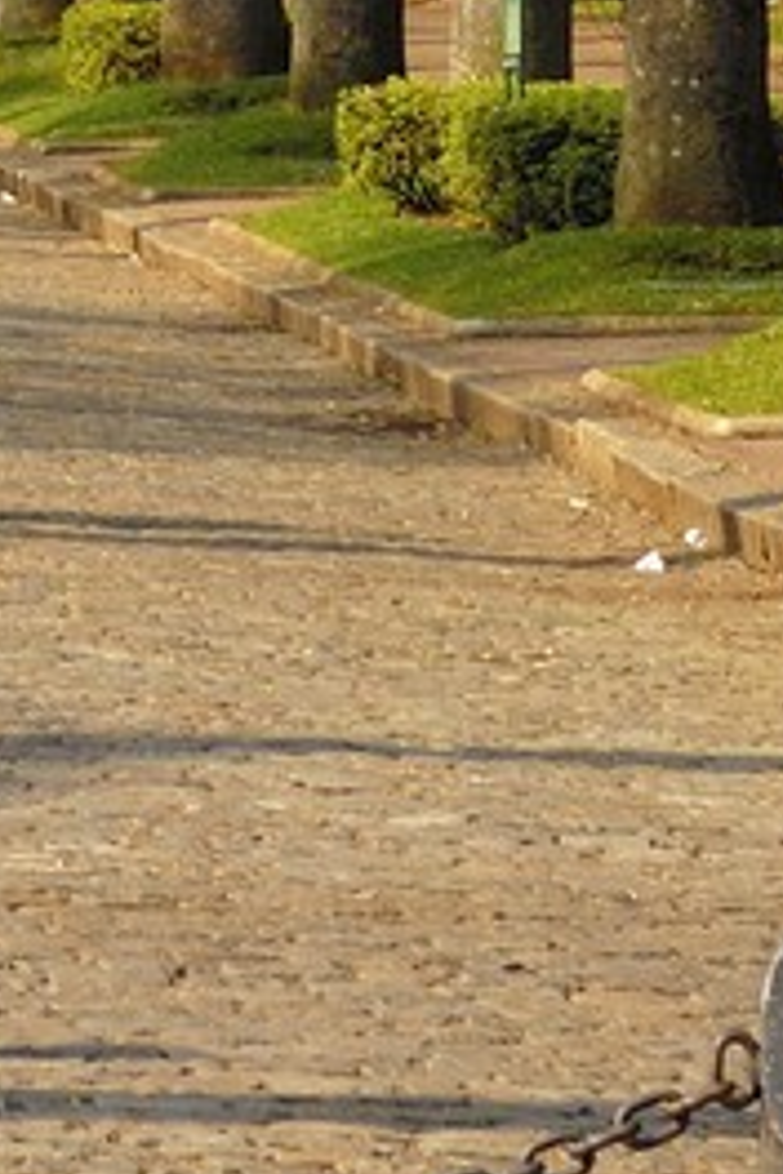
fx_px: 11842
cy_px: -1970
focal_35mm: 363
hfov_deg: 3.7
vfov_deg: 5.4
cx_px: -979
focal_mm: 40
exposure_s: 1/160
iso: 100
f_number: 7.6
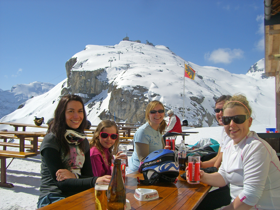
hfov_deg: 49.0
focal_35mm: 38
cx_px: 140
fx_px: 307
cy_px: 105
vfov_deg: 37.7
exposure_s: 1/2000
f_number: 4.3
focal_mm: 6.2
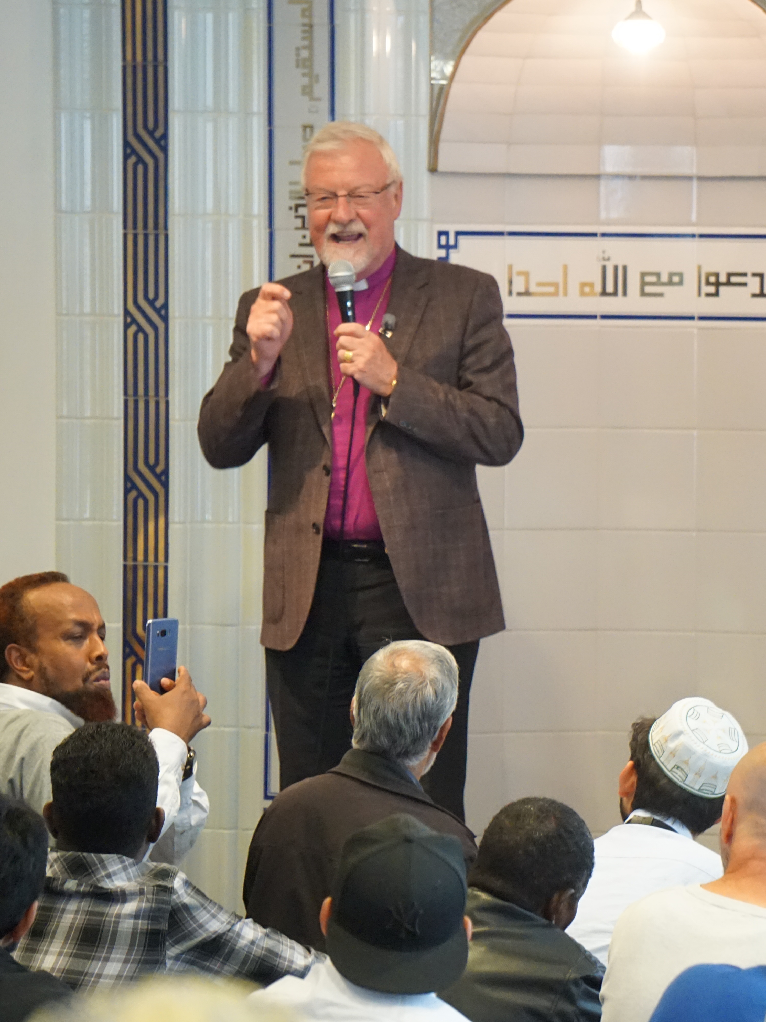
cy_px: 511
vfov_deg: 6.5
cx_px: 671
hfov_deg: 4.9
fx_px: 9021
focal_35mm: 306
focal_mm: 141
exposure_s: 1/60
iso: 3200
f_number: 5.6
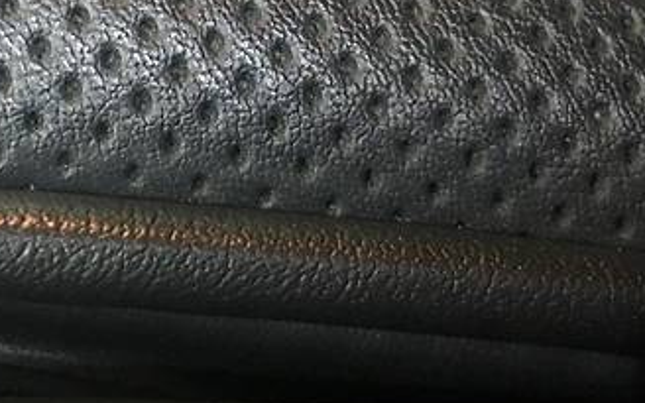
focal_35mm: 75
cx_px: 159
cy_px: -83
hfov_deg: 27.1
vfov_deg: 16.6
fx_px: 1318
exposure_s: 1/4
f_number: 2.2
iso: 125
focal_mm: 4.2
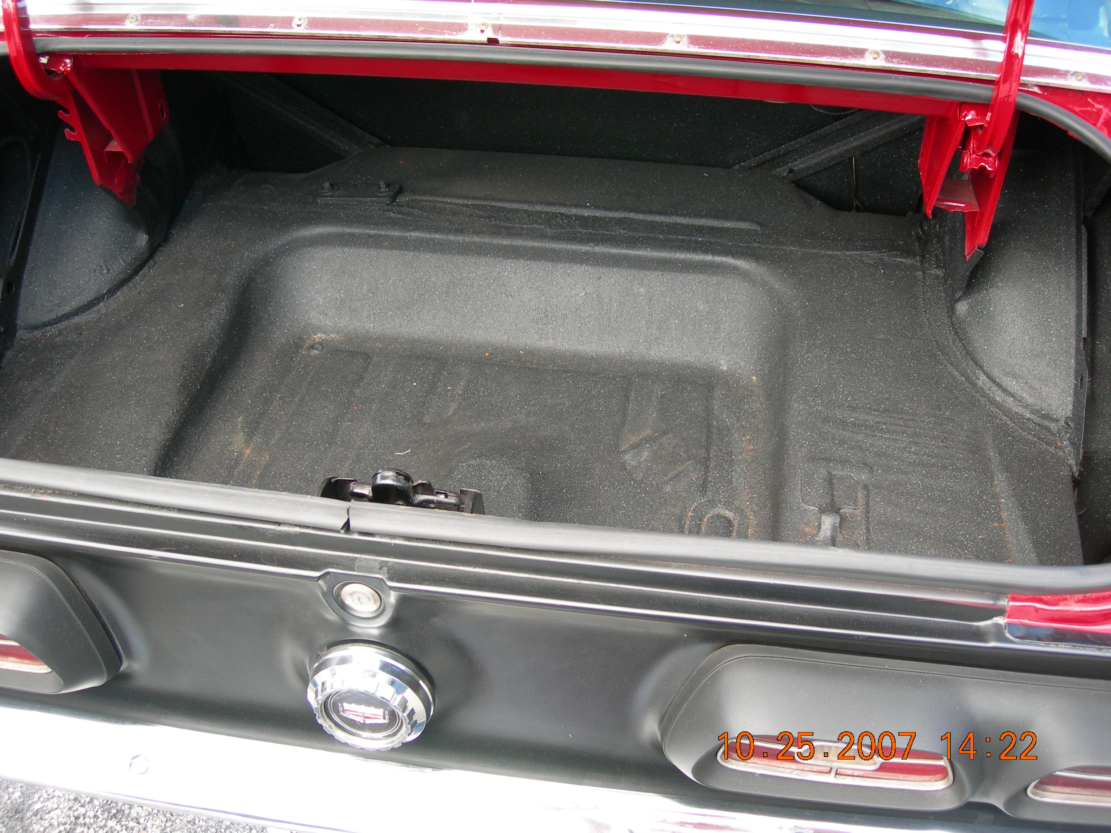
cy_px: 416
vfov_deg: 37.7
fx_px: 1220
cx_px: 556
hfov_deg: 49.0
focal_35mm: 38
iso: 50
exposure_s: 1/57.3
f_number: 2.8
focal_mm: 7.8
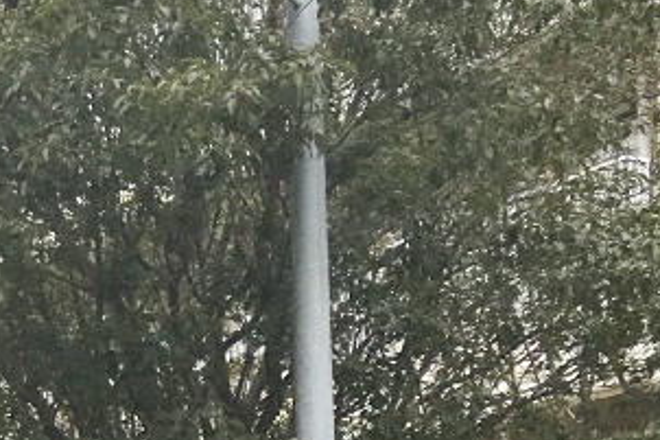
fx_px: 2345
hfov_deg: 14.0
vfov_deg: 9.9
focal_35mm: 128
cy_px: 911
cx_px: -577
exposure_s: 1/587
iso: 25
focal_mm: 4.15
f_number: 2.2
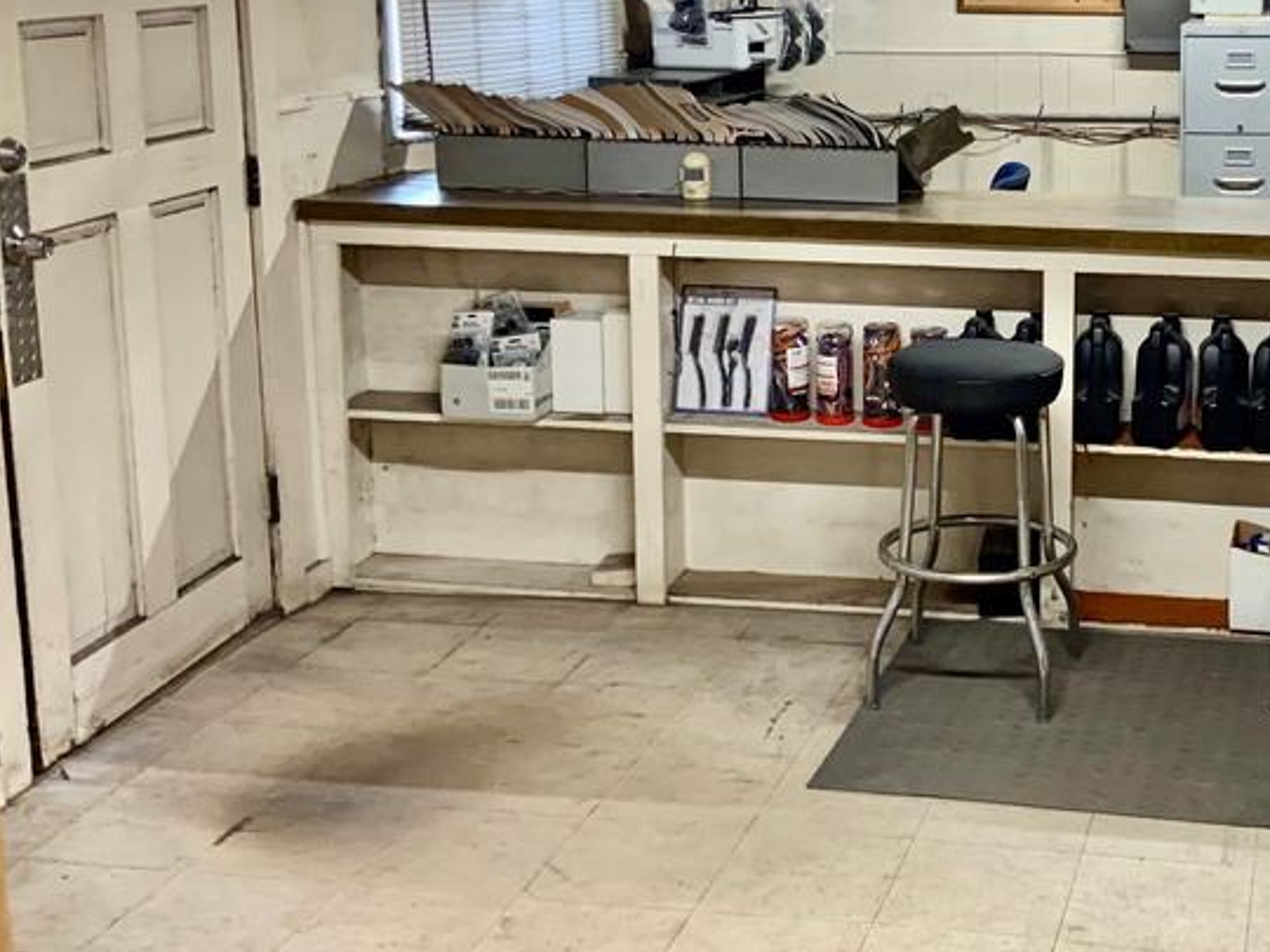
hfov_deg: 33.5
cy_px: 275
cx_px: 1089
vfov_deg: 26.3
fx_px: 2018
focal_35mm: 55
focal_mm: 3
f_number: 1.8
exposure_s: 1/60
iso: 100
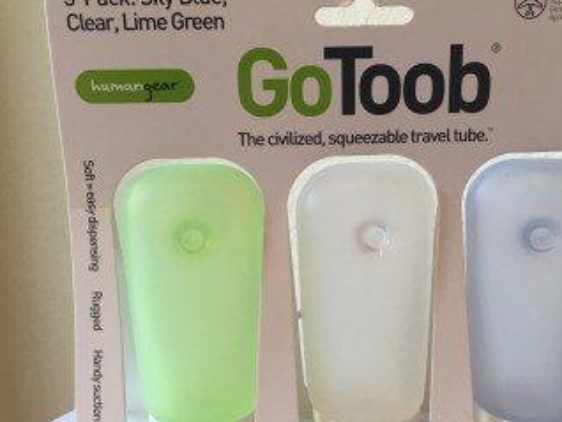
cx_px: 320
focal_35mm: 47
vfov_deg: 30.8
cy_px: 255
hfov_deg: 40.3
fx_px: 764
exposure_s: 1/30
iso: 32
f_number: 2.2
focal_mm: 4.15
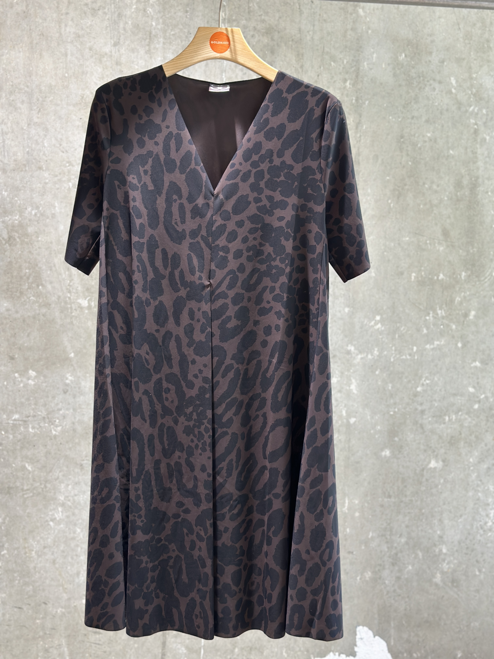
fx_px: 913
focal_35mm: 48
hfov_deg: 30.3
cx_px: 247
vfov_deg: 39.7
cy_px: 330
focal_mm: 6.86
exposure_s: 1/50
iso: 160
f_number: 1.78
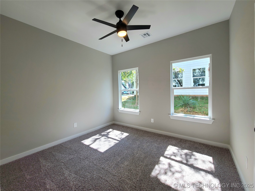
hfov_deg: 106.2
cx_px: 128
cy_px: 96
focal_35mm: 13
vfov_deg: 89.9
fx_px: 96
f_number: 2.2
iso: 64
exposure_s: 1/139
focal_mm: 2.2
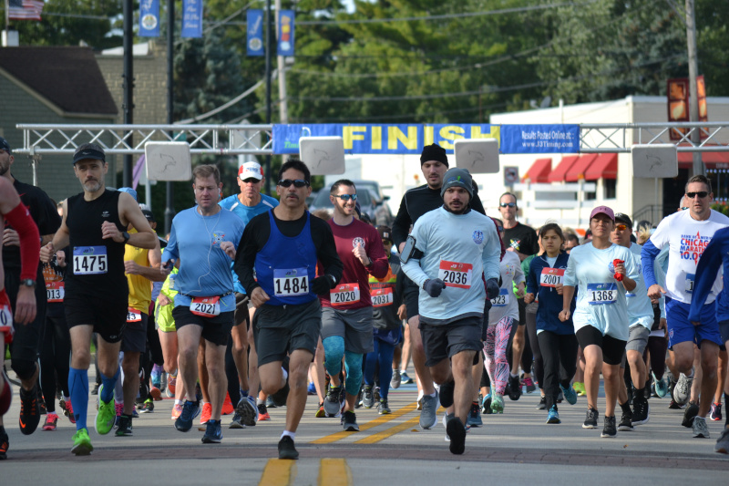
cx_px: 364
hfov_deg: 7.8
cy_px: 243
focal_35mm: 262
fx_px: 5314
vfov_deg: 5.2
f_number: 5.3
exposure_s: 1/800
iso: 400
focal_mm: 175
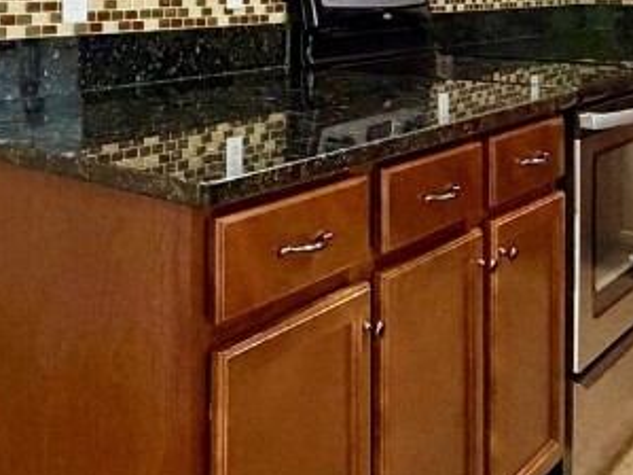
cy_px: -21
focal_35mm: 48
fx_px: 877
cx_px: -125
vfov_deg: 28.1
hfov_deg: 32.7
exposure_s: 1/60
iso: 400
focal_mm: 2.22
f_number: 2.2
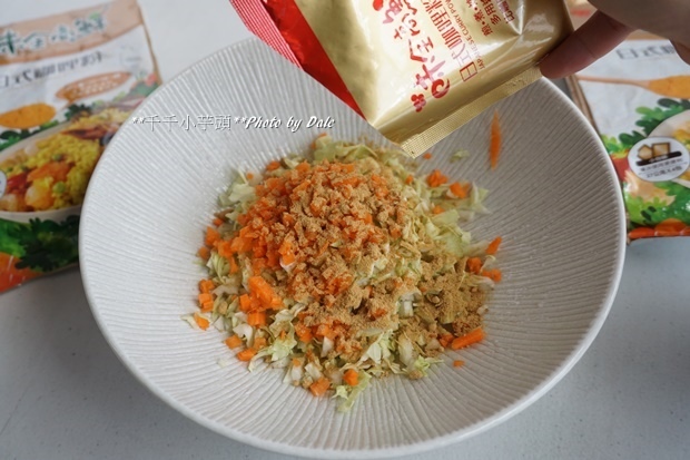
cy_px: 230
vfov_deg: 36.9
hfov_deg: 53.1
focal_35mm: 36
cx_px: 345
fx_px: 690
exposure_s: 1/60
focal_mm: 24
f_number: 4.5
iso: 500
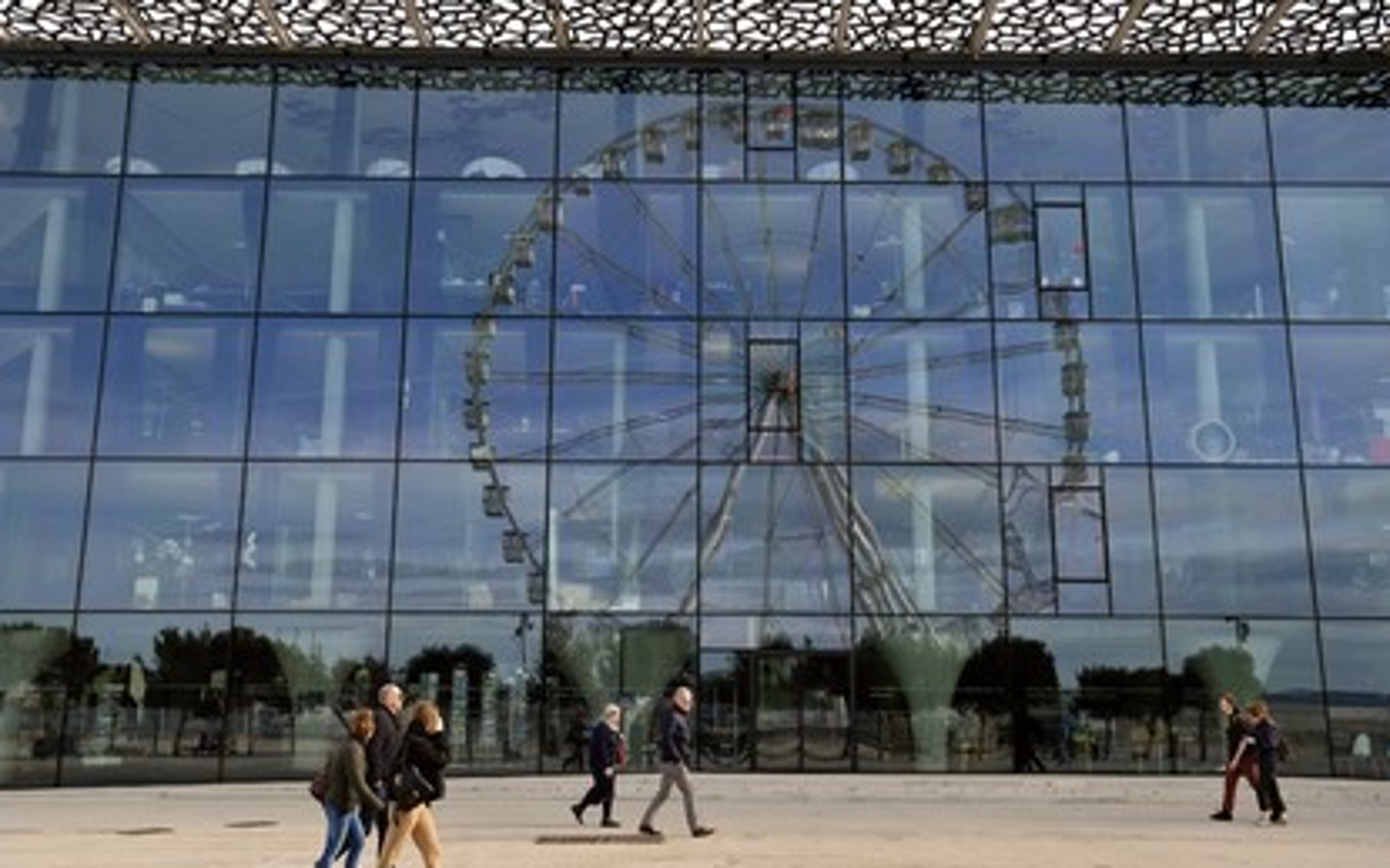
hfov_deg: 58.2
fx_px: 1250
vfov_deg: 38.3
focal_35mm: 33
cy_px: 452
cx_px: 693
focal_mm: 32
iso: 200
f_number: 6.3
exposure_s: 1/250
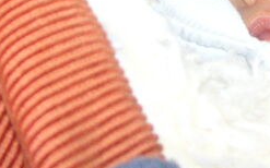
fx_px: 934
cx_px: 265
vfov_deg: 9.8
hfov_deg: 16.2
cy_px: -125
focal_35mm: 127
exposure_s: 1/45
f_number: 2.8
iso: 160
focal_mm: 6.1
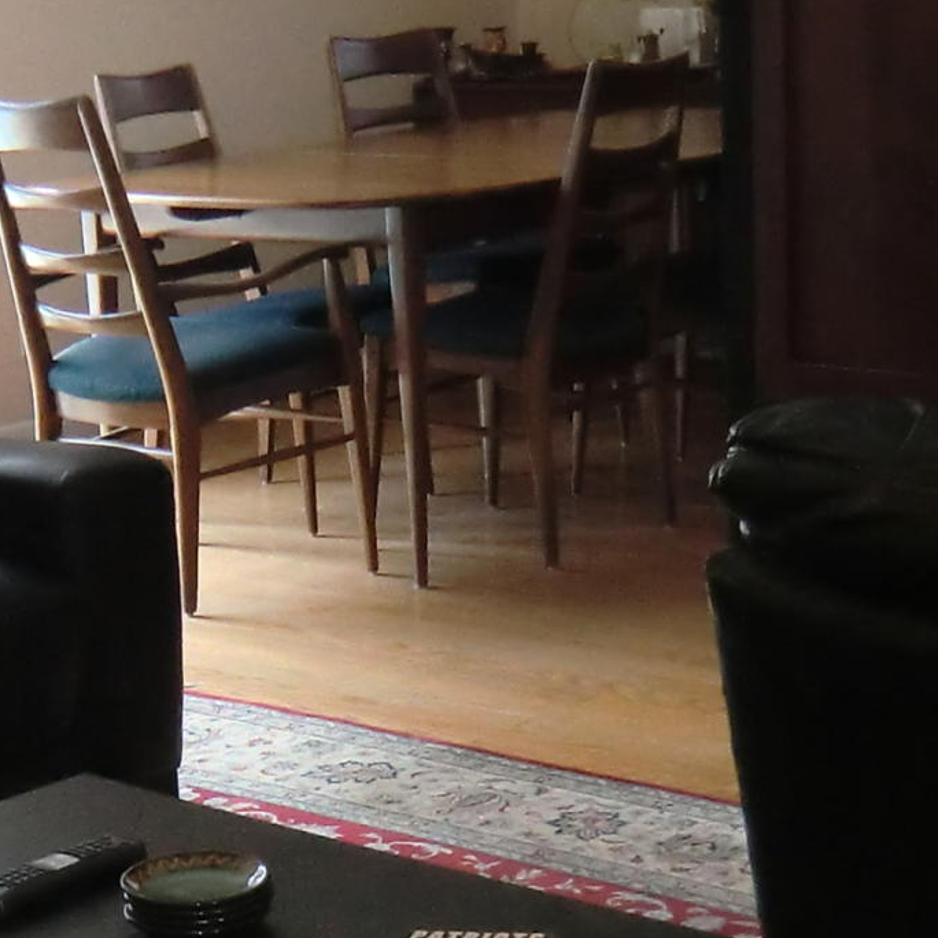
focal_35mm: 93
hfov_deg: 18.6
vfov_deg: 18.6
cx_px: 262
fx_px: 2851
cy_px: 710
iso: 400
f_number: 3.2
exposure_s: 1/60
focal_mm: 4.3
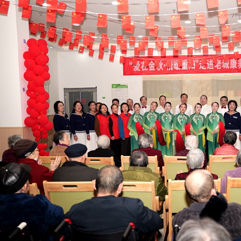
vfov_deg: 46.0
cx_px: 179
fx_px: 284
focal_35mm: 36
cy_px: 121
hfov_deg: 44.6
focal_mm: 28
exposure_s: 1/125
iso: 100
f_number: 2.8
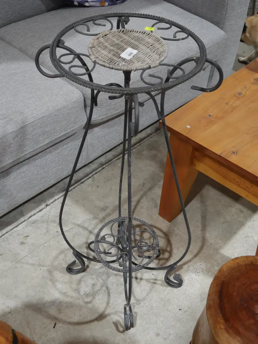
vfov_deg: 44.8
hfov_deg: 34.4
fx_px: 417
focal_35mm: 42
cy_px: 172
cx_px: 129
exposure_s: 1/60
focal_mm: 21
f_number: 4.6
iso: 500
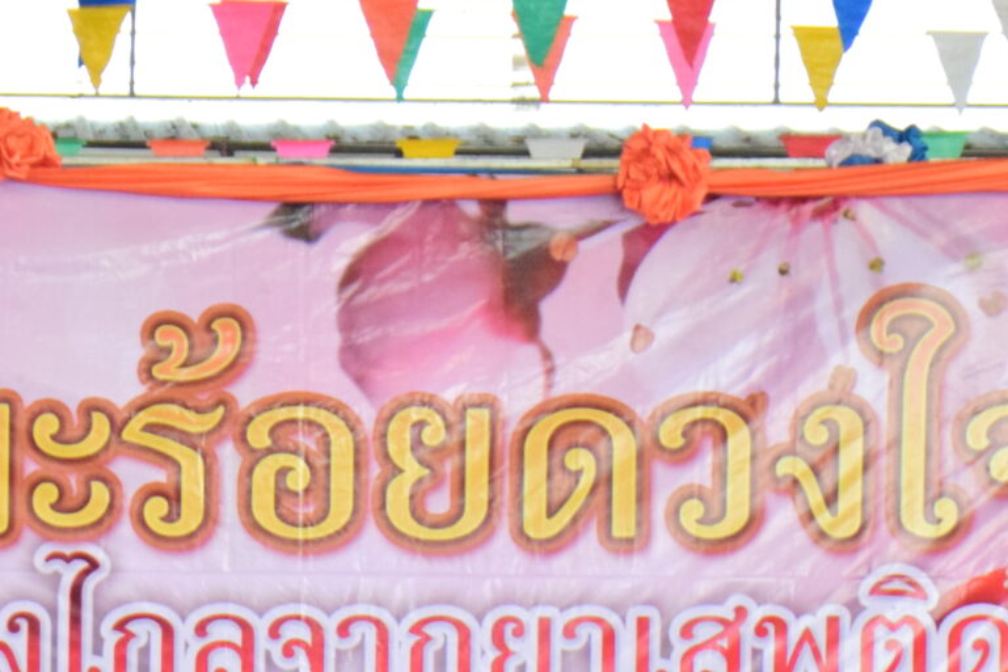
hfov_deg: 9.1
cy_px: 827
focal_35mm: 225
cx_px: 168
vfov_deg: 6.1
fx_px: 6291
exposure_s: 1/125
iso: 2500
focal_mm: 45
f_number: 5.6
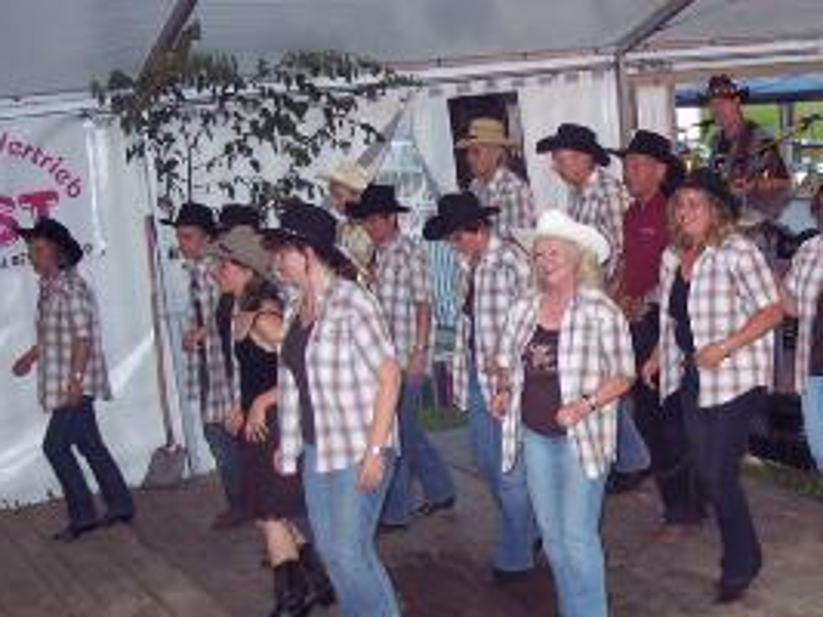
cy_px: 430
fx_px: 1735
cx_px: 607
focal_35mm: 73
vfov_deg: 20.1
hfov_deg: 26.4
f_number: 2.8
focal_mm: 8
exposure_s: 1/60
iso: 140
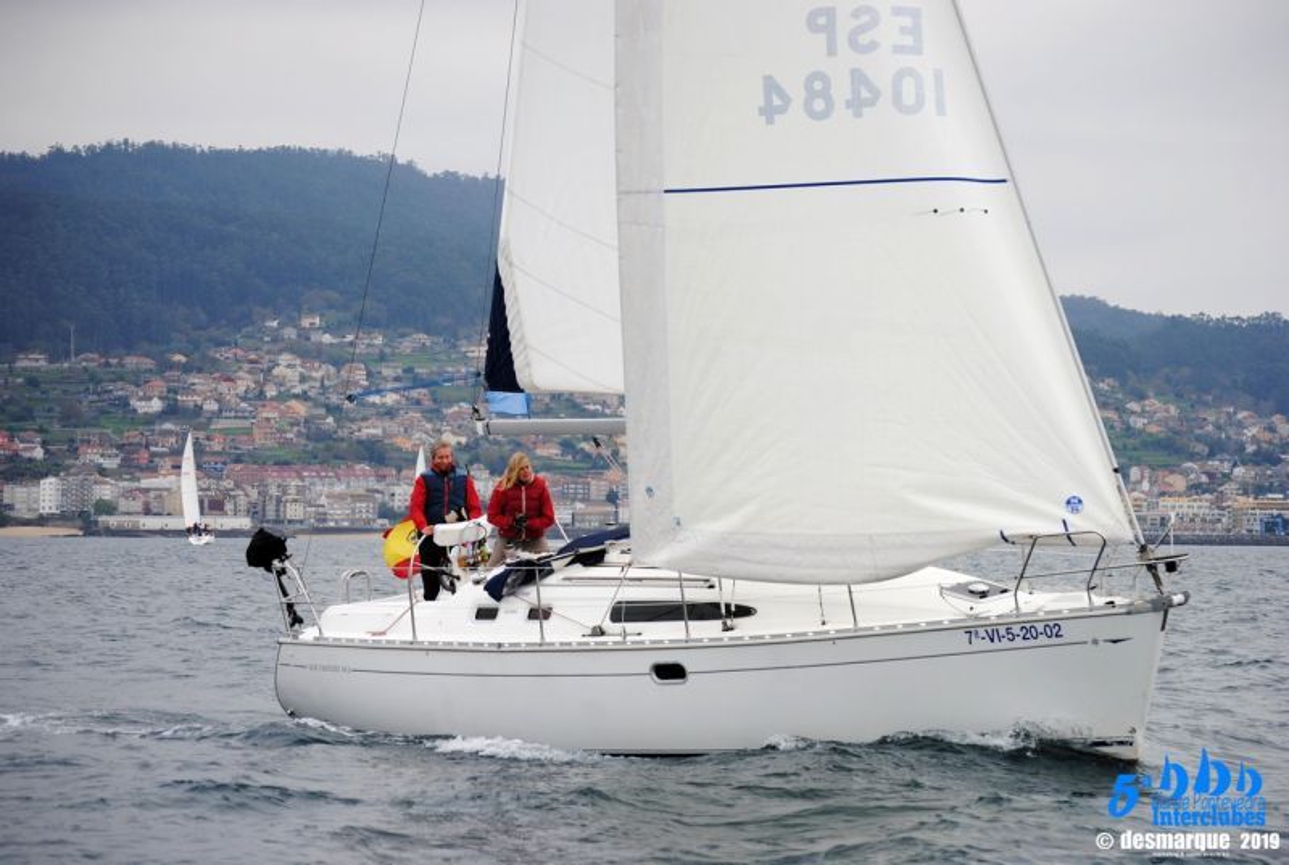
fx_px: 4628
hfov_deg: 15.9
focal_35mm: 129
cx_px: 644
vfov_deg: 10.7
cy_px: 432
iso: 200
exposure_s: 1/400
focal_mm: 86
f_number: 5
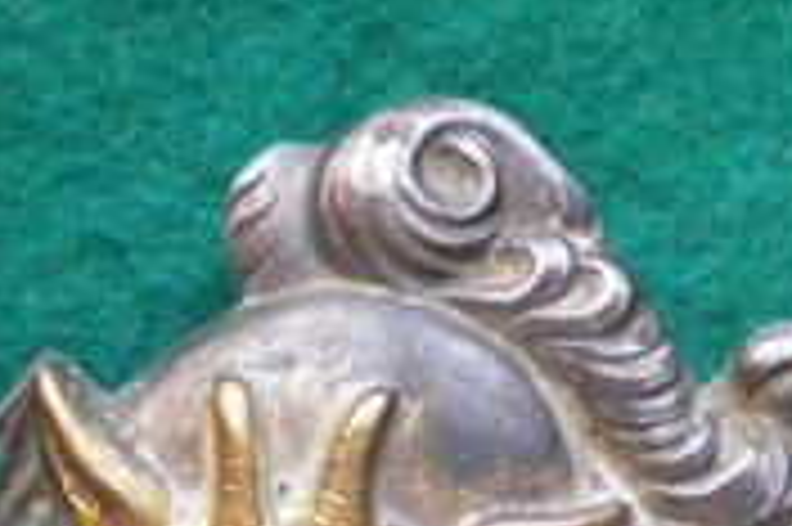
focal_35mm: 108
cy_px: 688
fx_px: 2374
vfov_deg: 12.3
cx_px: 351
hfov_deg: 18.9
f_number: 3.1
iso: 200
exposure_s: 1/50
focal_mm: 6.3
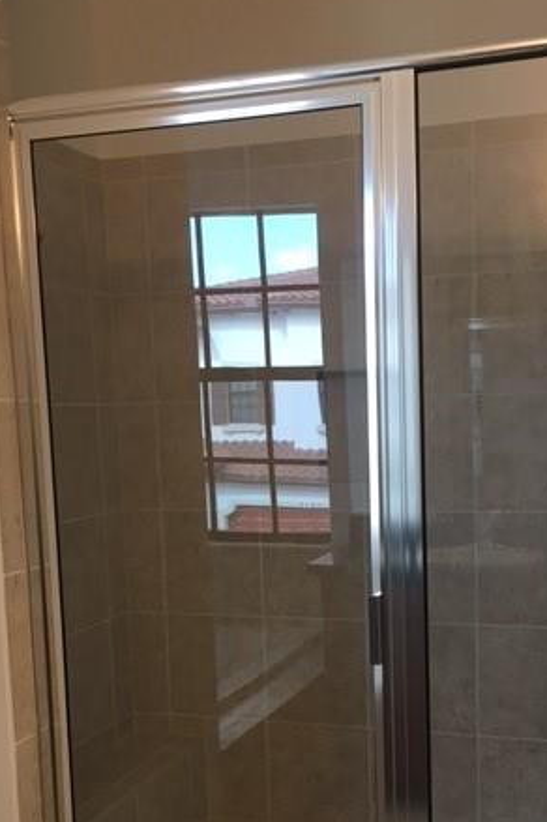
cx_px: 348
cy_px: 543
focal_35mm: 44
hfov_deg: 30.3
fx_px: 1004
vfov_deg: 43.9
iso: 32
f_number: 2.2
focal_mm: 4.15
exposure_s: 1/30
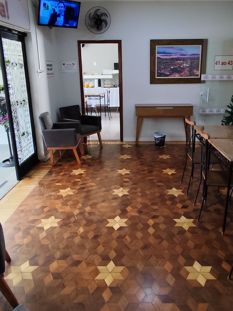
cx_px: 139
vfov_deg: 61.5
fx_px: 260
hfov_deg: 48.0
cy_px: 137
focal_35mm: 29
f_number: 2.2
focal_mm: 1.65
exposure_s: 1/60
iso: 64
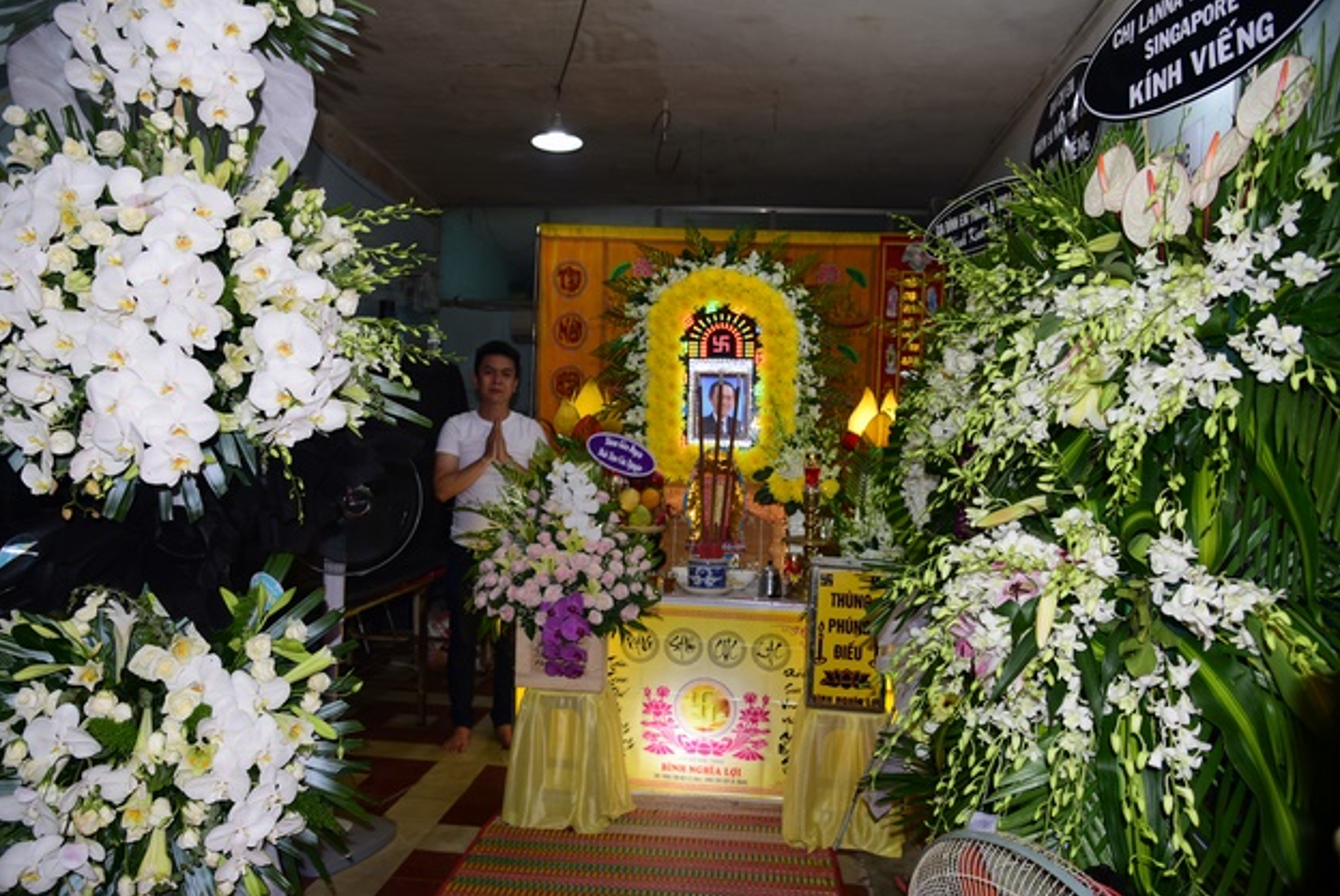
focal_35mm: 25
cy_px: 453
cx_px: 659
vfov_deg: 51.4
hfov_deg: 71.5
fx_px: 931
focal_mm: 24
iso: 320
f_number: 4
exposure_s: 1/60
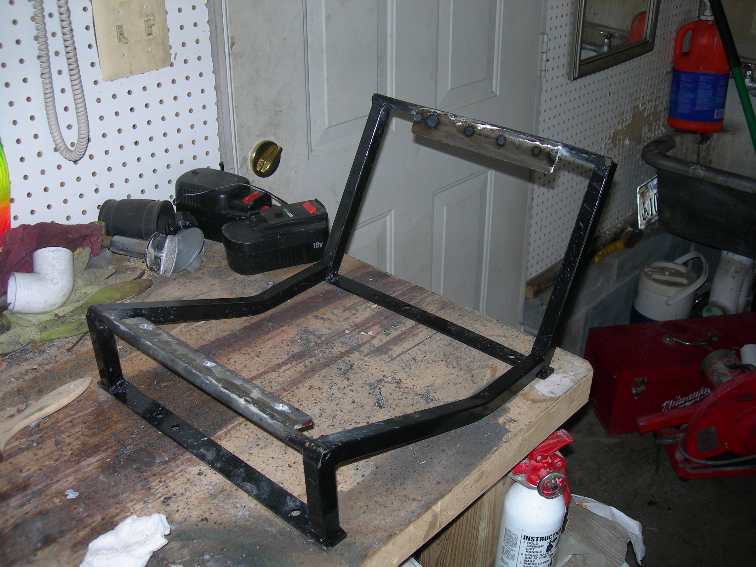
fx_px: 830
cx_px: 378
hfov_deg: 49.0
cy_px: 284
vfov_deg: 37.7
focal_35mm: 38
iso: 50
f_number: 2.8
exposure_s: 1/60.1
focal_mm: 7.8
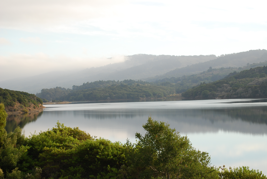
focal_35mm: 82
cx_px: 134
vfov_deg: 16.6
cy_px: 90
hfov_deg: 24.6
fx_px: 613
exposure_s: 1/160
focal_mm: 55
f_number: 9
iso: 200
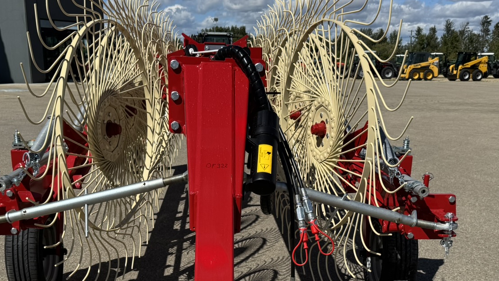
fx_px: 635
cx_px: 245
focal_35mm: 48
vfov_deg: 24.1
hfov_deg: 42.9
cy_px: 263
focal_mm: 6.76
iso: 80
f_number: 1.78
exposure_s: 1/7092
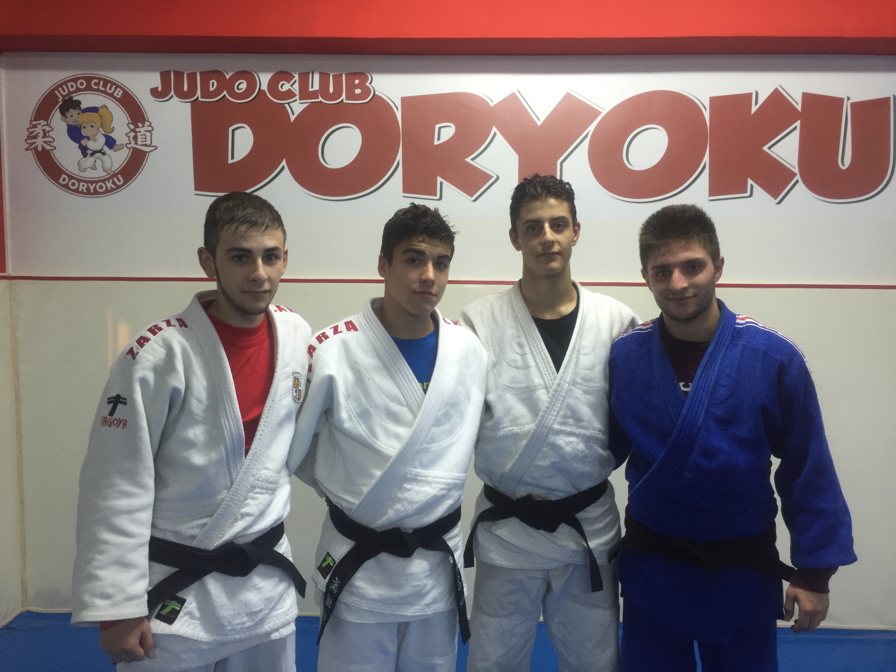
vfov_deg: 48.2
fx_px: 751
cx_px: 448
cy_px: 336
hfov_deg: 61.7
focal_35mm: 29
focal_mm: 4.15
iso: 125
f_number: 2.2
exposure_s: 1/33
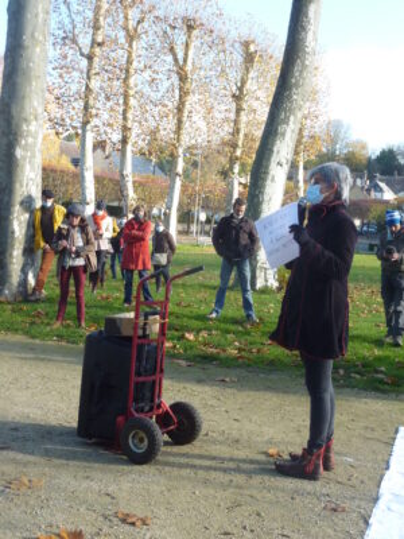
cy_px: 270
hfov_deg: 32.2
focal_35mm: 45
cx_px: 202
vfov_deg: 42.1
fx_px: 700
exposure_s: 1/250
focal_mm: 7.3
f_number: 4
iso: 200
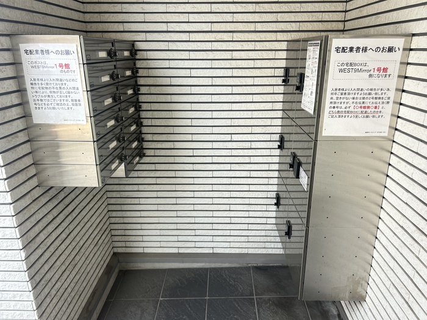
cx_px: 214
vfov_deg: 53.1
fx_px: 321
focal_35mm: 26
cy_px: 160
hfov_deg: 67.3
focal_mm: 5.7
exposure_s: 1/268
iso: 50
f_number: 1.5
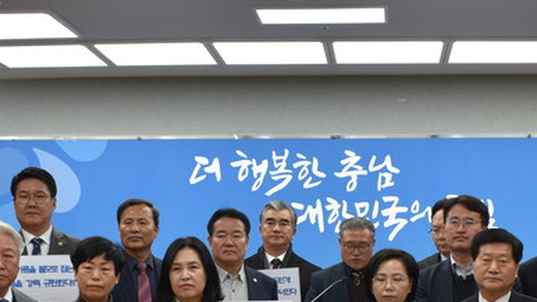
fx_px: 1224
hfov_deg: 24.7
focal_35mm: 86
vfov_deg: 13.9
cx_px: 334
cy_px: 289
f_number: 5.6
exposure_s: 1/125
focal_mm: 22
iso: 400
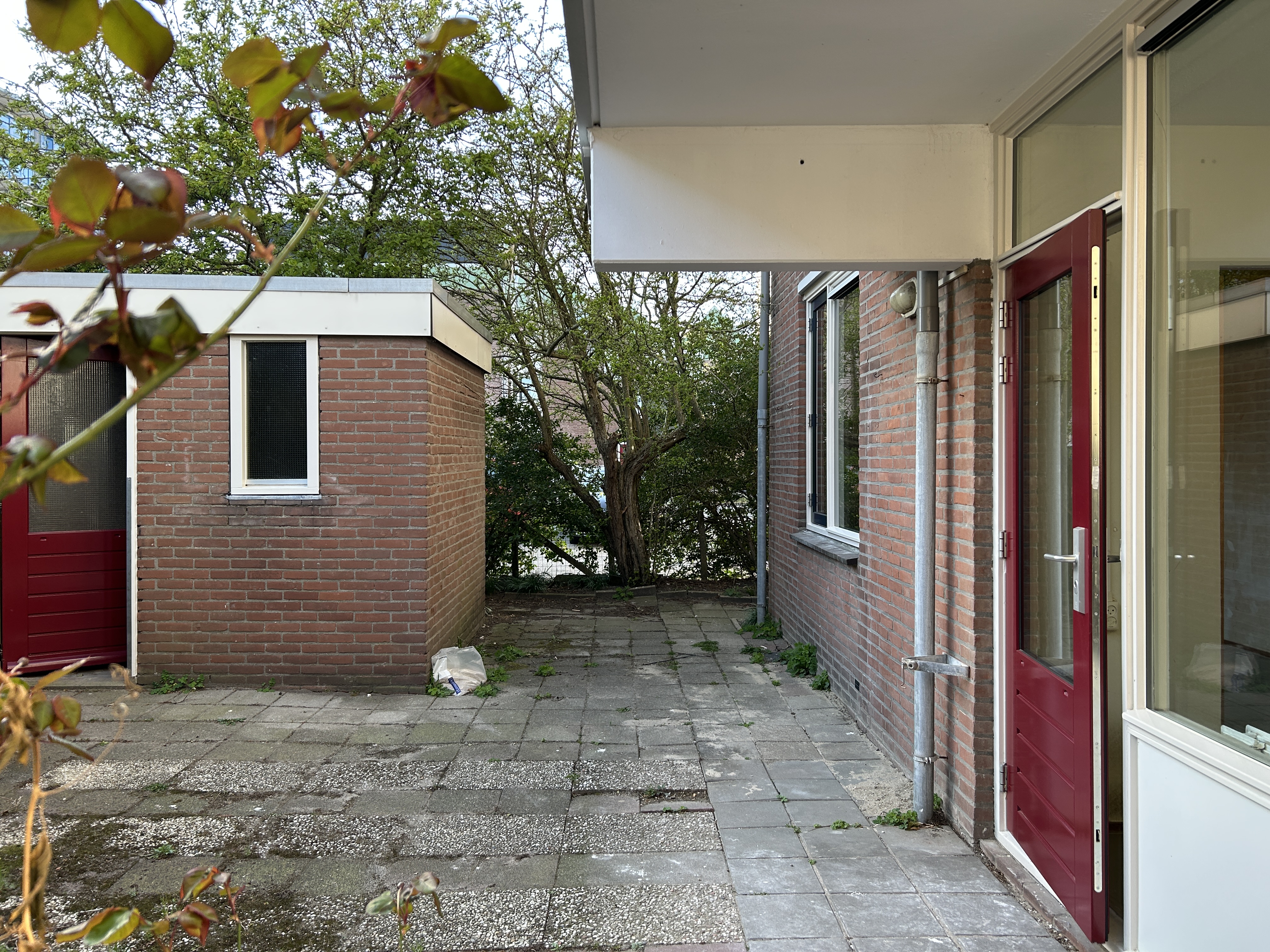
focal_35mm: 26
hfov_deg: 67.3
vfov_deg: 53.1
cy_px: 476
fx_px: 954
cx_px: 635
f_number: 1.5
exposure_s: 1/223
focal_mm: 5.7
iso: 40
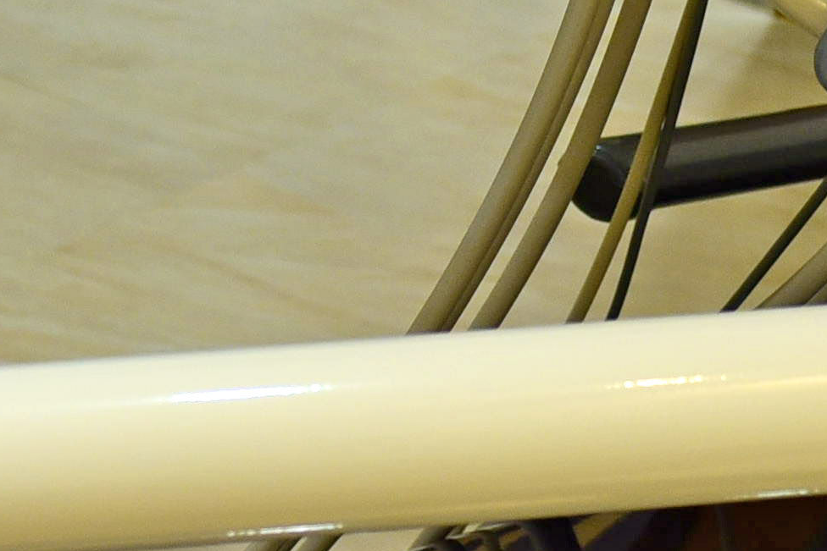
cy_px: 453
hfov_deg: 13.5
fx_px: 3400
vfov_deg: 9.2
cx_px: 952
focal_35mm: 148
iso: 720
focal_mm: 24
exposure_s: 1/50
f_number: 4
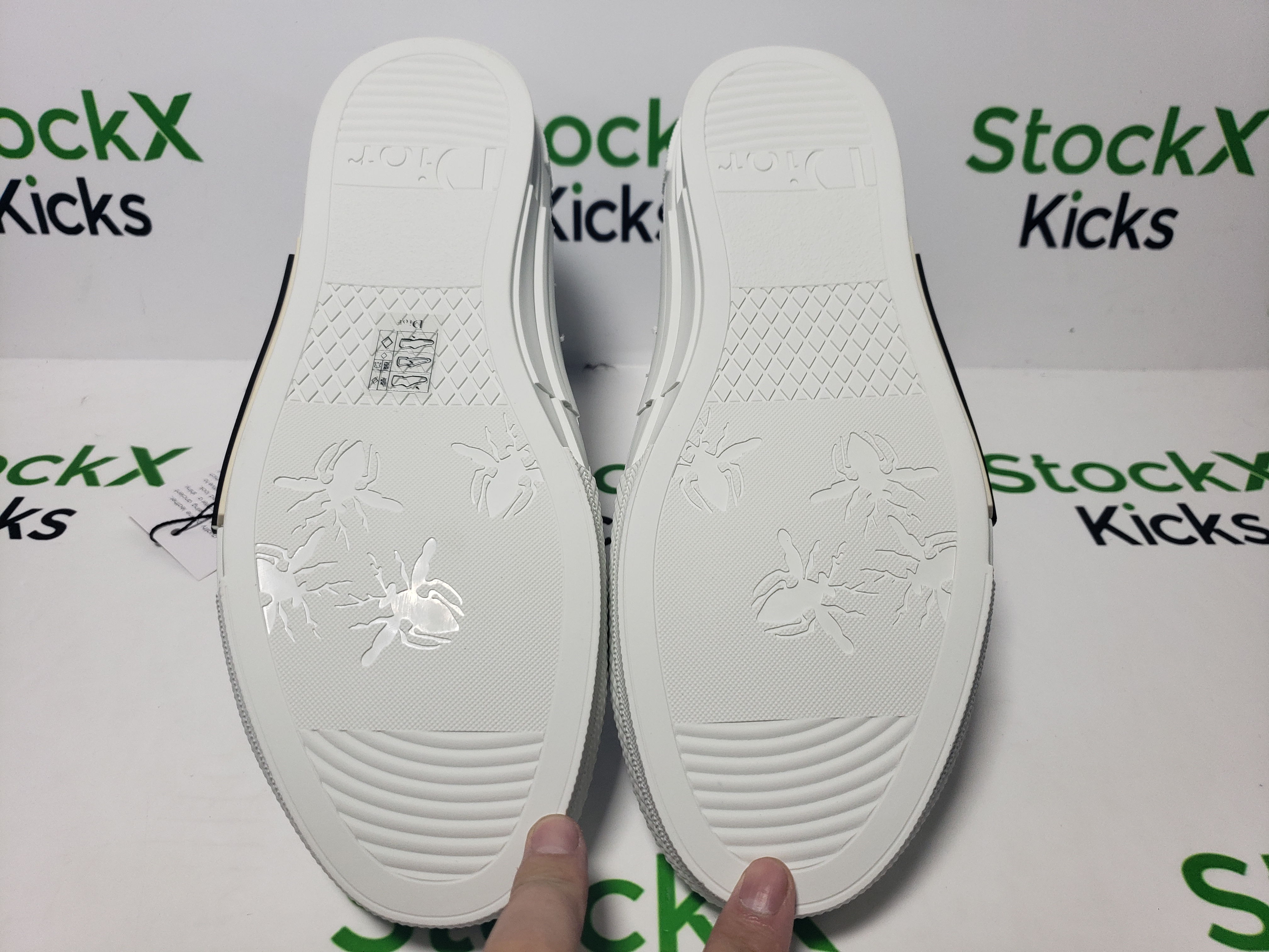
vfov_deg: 53.1
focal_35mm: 26
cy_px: 476
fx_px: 953
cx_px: 634
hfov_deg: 67.3
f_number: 1.5
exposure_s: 1/693
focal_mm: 4.3
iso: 50
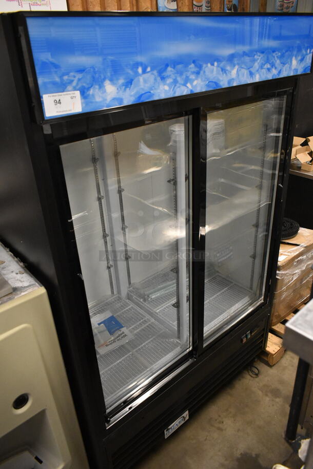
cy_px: 234
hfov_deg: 48.0
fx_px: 352
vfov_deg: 67.3
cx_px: 156
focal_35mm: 27
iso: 4000
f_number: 3.5
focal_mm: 18
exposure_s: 1/125
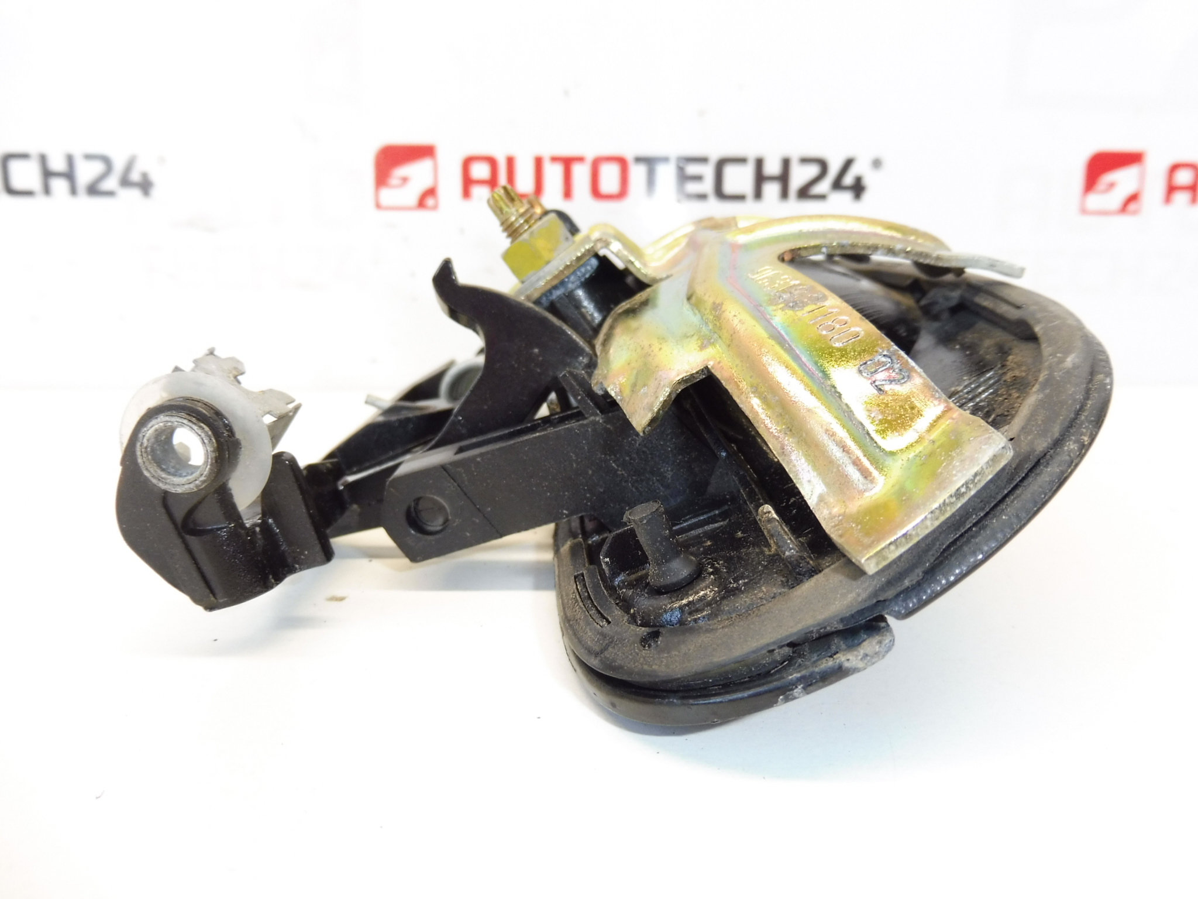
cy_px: 450
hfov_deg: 71.6
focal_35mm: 24
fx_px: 831
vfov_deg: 56.8
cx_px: 599
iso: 200
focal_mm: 4.3
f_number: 3.5
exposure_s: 1/60
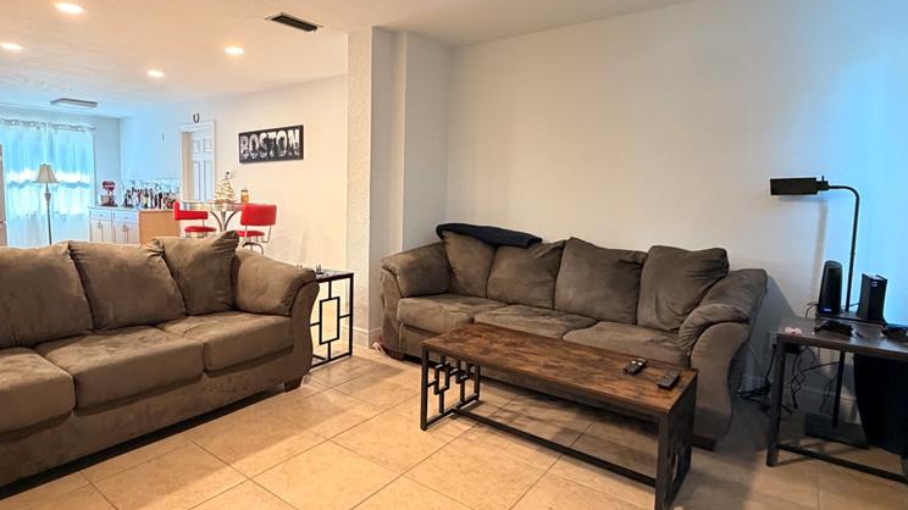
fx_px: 505
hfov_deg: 83.2
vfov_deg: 53.5
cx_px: 381
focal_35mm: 21
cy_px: 239
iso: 640
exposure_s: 1/60
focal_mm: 2.22
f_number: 2.2
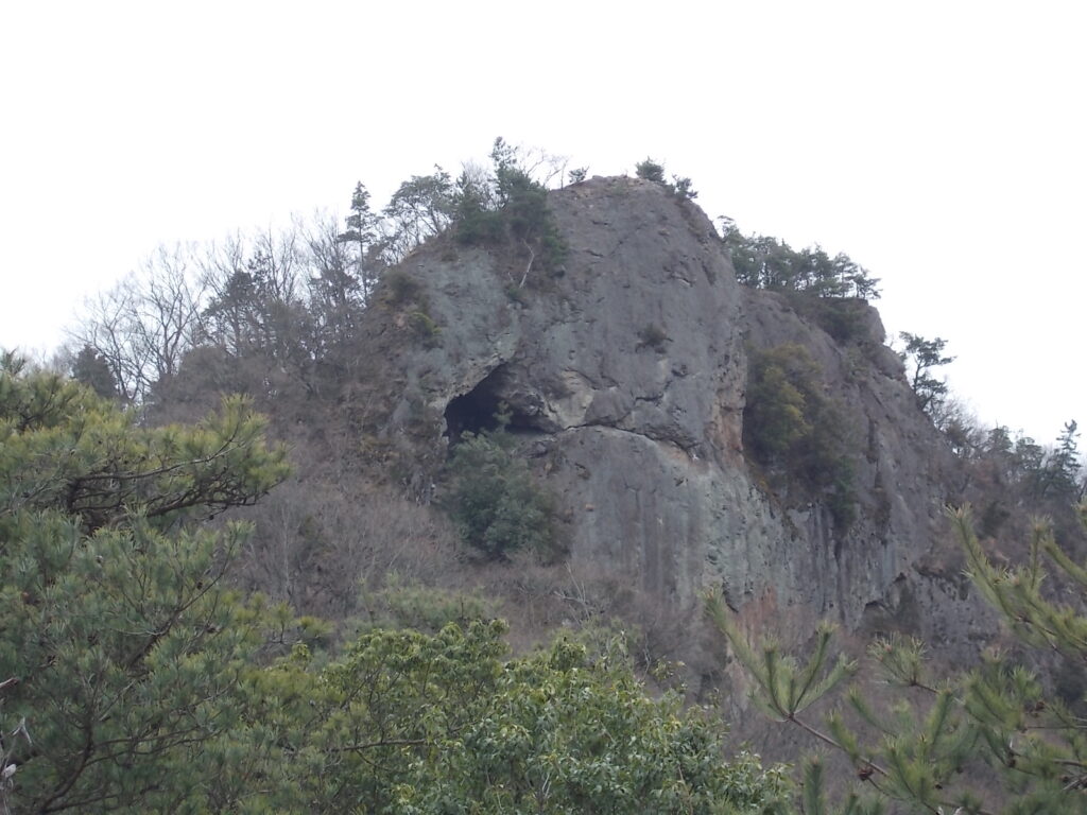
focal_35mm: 99
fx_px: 3109
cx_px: 544
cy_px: 408
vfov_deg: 14.9
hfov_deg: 19.8
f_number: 5.5
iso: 80
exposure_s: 1/125
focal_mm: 17.6
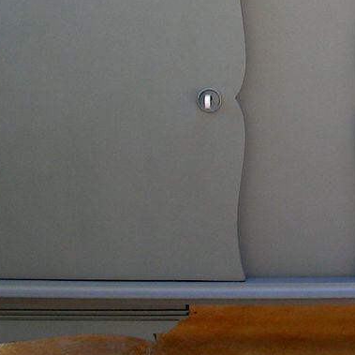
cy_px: 130
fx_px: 975
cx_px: 304
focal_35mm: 84
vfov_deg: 20.6
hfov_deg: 20.3
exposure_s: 1/40
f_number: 3.2
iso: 100
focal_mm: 6
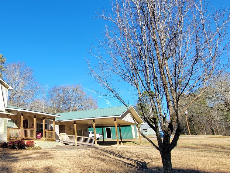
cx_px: 34
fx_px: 173
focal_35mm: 26
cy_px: 84
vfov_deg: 53.1
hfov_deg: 59.7
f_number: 2.2
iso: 50
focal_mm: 2.2
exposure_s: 1/818
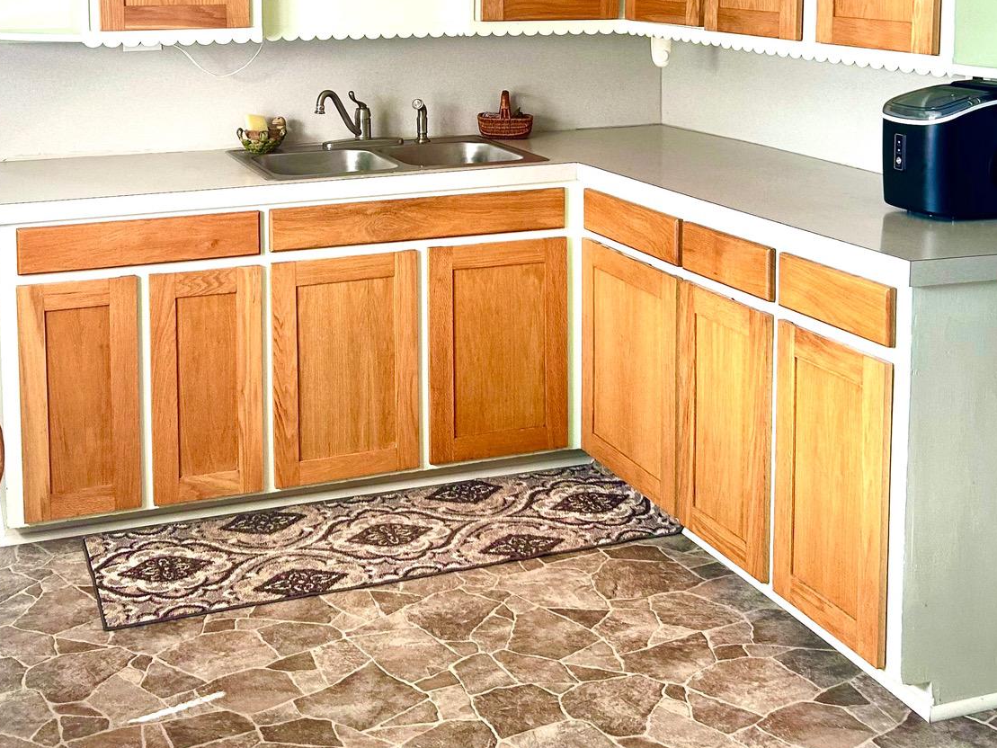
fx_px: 1383
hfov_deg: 39.5
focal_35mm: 48
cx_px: 389
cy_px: 83
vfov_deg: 29.1
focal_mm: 5.7
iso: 100
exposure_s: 1/121
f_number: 1.5
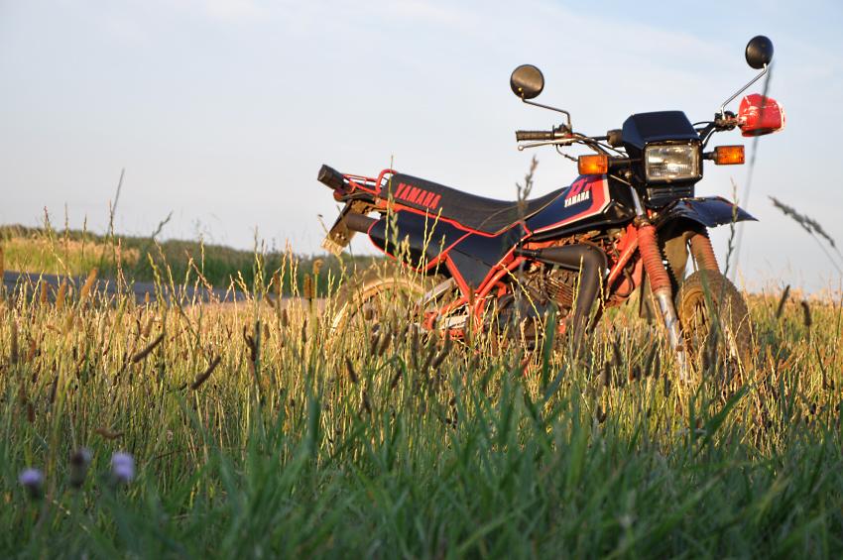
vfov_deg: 14.7
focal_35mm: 93
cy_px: 280
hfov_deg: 21.9
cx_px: 422
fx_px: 2176
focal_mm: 62
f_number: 7.1
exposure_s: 1/200
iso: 200
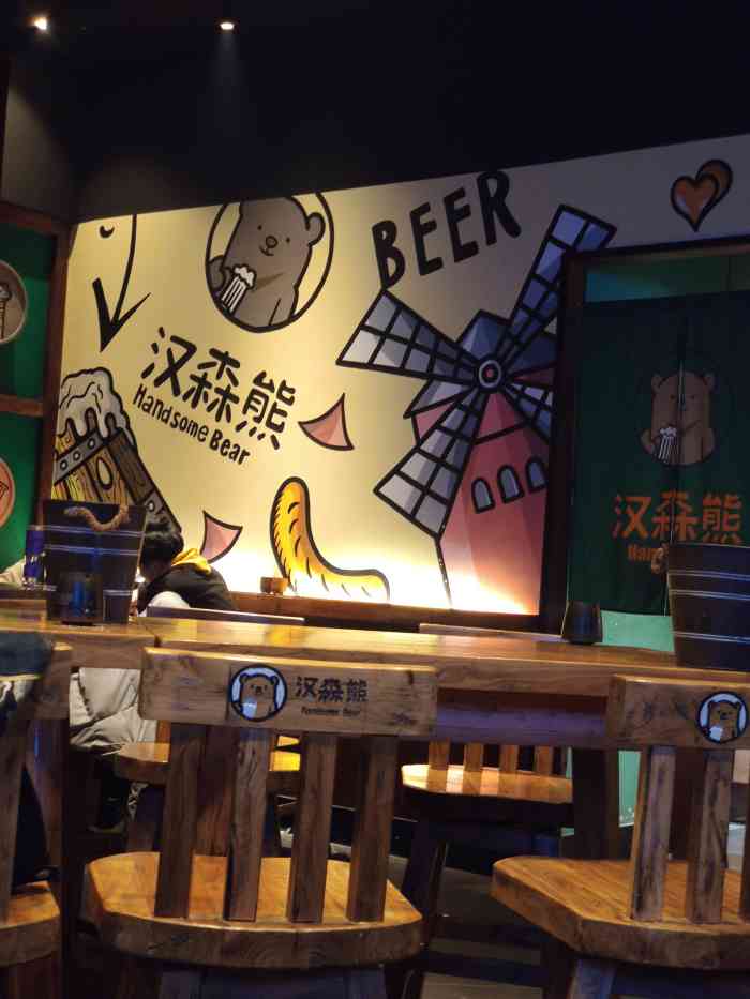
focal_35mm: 51
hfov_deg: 28.6
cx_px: 375
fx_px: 1473
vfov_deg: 37.5
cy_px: 500
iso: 2281
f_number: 2.2
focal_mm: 6.22
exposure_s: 1/33
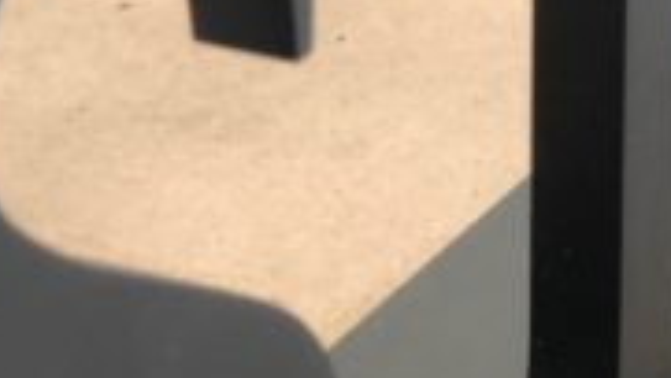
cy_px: -523
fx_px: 4290
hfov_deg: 8.9
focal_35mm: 241
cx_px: 715
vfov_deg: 4.9
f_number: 2.4
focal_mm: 6
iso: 125
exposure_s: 1/30
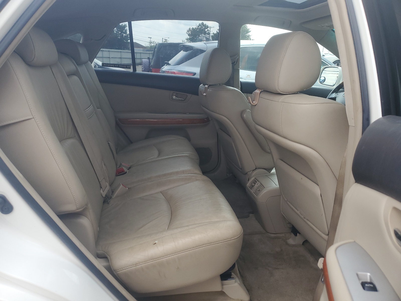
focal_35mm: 26
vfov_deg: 53.1
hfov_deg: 67.3
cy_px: 150
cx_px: 200
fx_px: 301
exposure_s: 1/476
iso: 50
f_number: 1.5
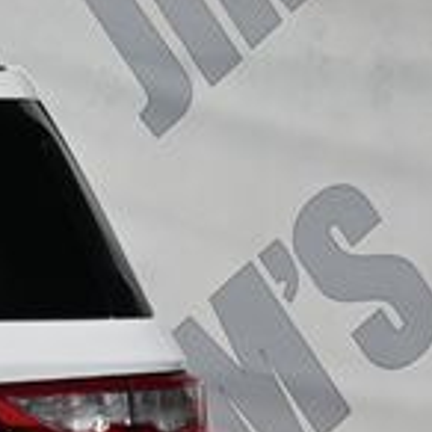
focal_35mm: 262
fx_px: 3697
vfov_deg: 6.6
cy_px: 506
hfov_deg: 6.5
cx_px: -340
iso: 100
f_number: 8
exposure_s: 1/500
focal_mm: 47
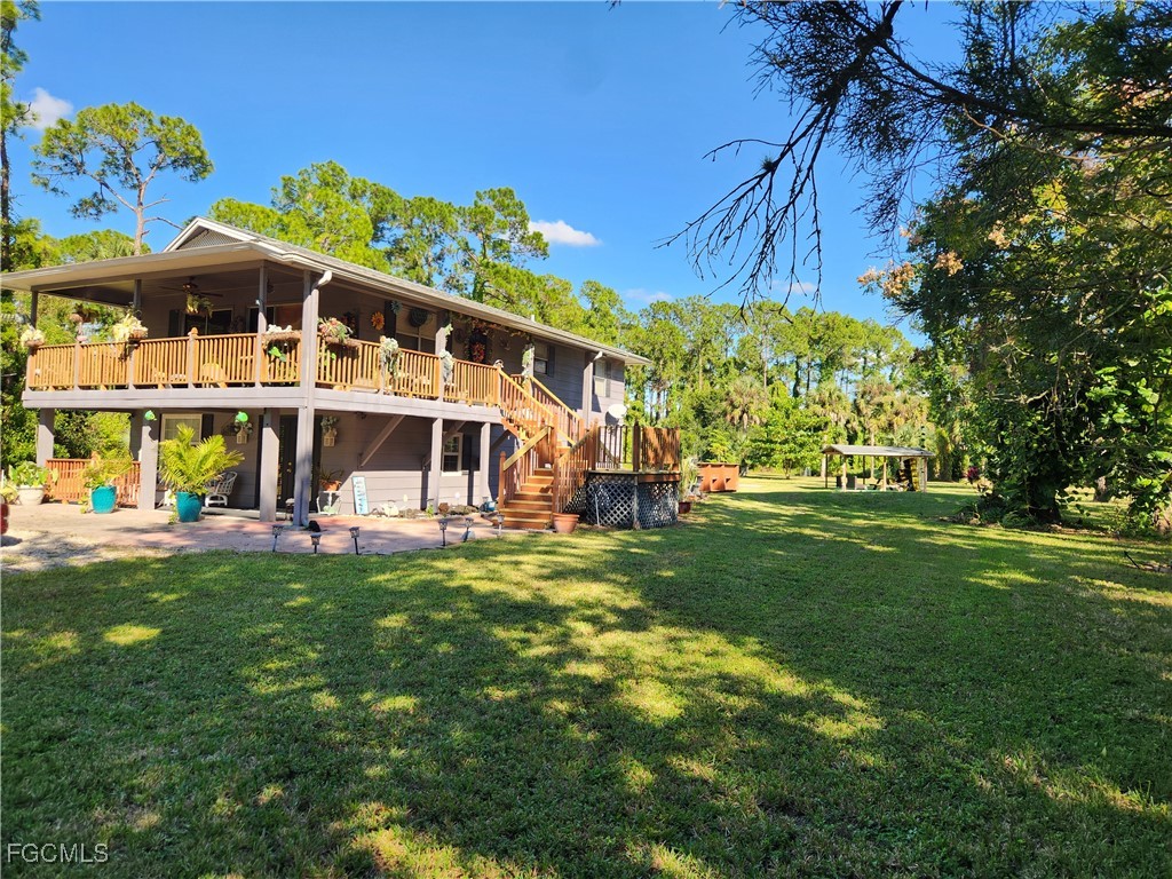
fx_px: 779
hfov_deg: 73.9
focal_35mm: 23
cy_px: 440
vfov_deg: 58.9
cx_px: 586
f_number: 1.8
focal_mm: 5.4
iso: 20
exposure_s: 1/560
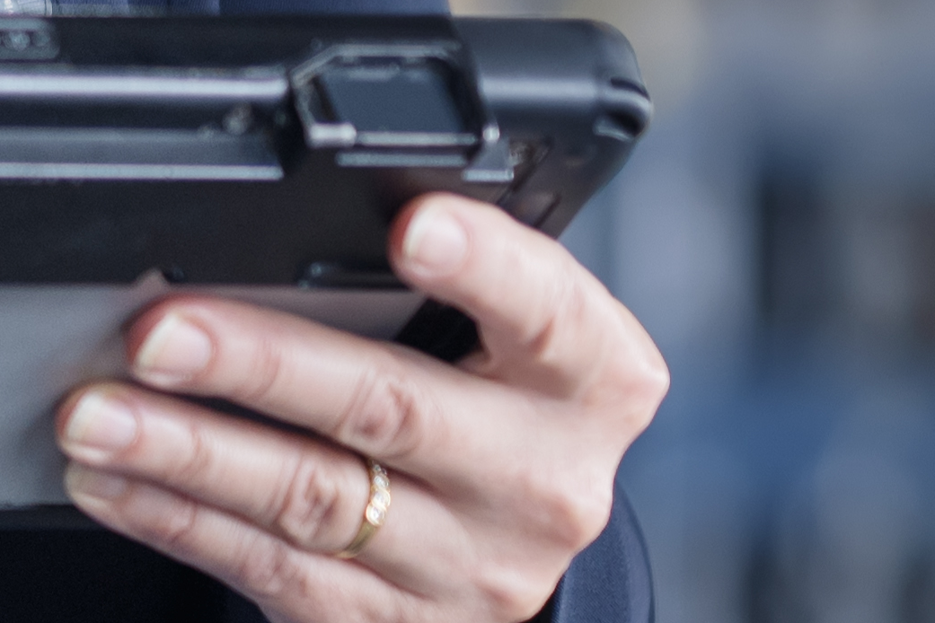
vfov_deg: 2.0
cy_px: -167
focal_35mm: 673
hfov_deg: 3.0
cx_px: -1782
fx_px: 17478
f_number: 2
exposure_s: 1/160
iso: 125
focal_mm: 85
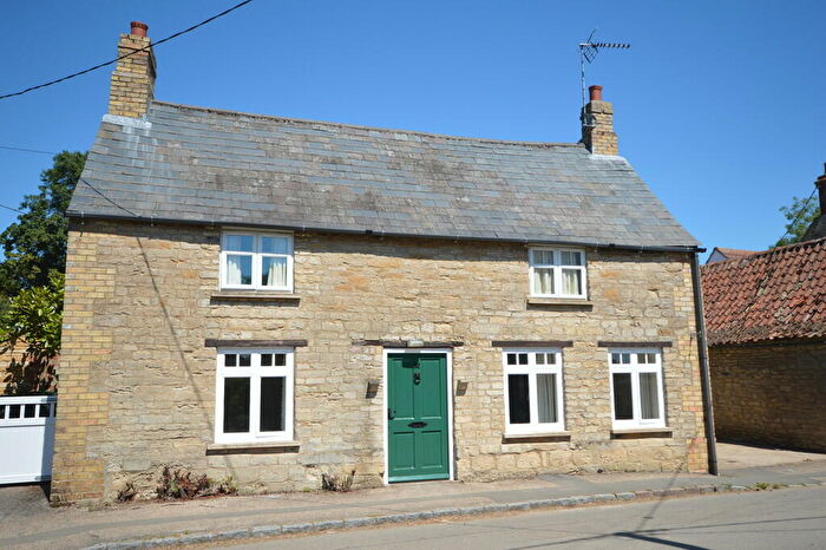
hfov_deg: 62.0
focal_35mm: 30
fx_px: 688
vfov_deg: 43.6
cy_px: 275
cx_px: 413
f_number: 7.1
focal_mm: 20
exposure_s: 1/200
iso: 100
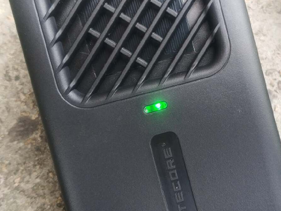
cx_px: 171
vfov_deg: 21.3
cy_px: 89
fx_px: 560
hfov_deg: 28.1
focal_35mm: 69
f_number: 2
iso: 151
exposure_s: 1/50
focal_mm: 4.5
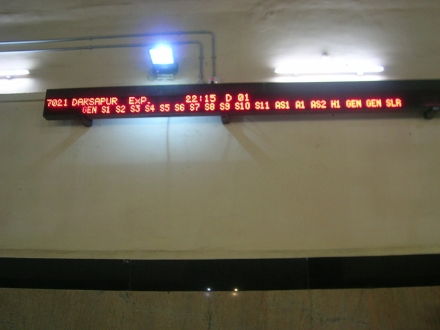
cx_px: 220
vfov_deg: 36.0
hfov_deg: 46.8
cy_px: 165
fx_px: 508
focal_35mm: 40
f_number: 2.9
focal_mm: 6.1
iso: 50
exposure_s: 1/7
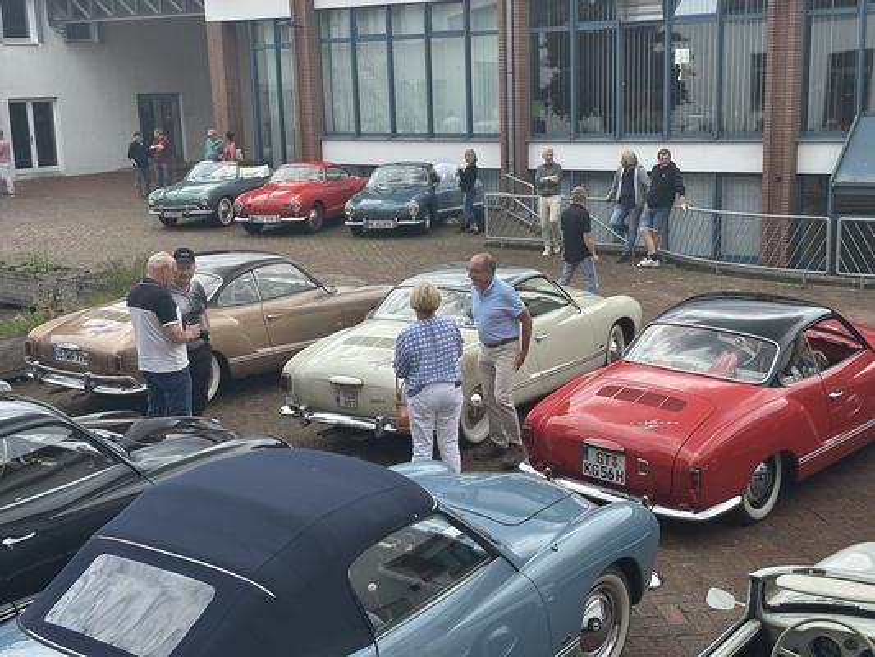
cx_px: 438
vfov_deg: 30.3
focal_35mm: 48
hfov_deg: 39.6
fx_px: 1214
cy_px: 328
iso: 64
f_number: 1.78
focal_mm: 6.86
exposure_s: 1/2114
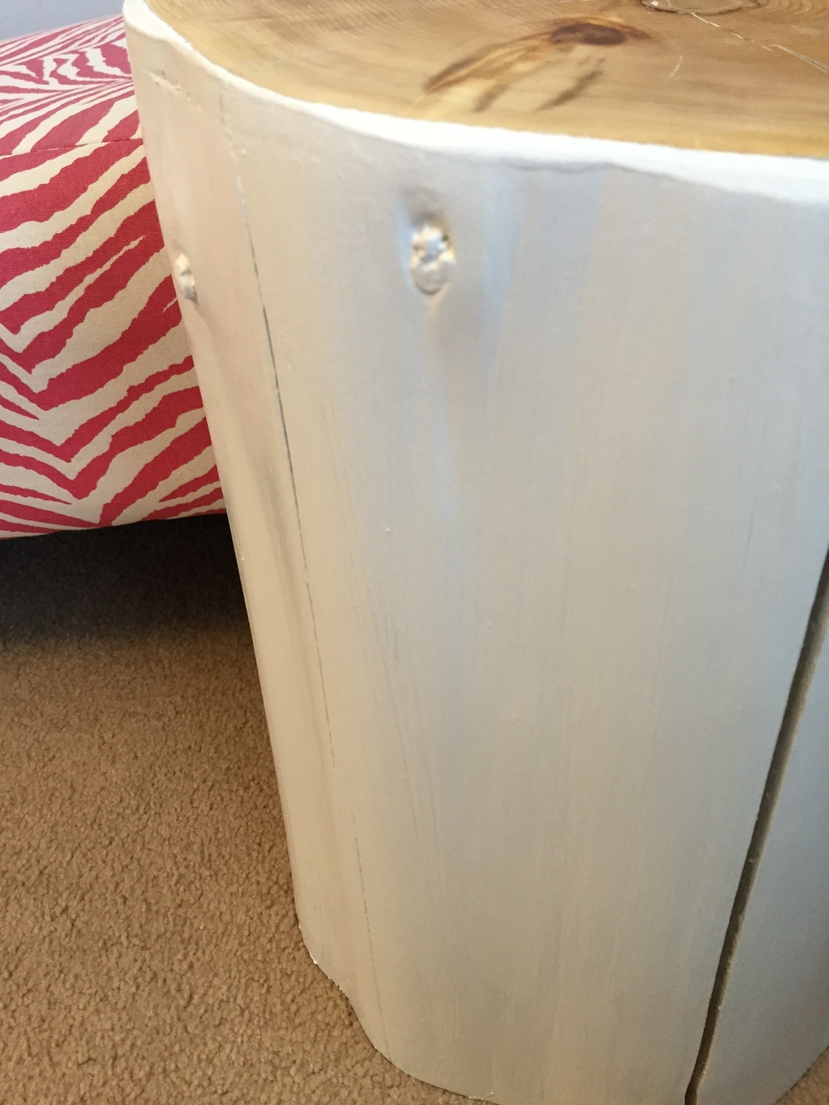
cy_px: 552
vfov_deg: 61.7
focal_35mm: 29
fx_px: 926
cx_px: 414
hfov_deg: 48.2
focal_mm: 4.15
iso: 125
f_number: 2.2
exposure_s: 1/30
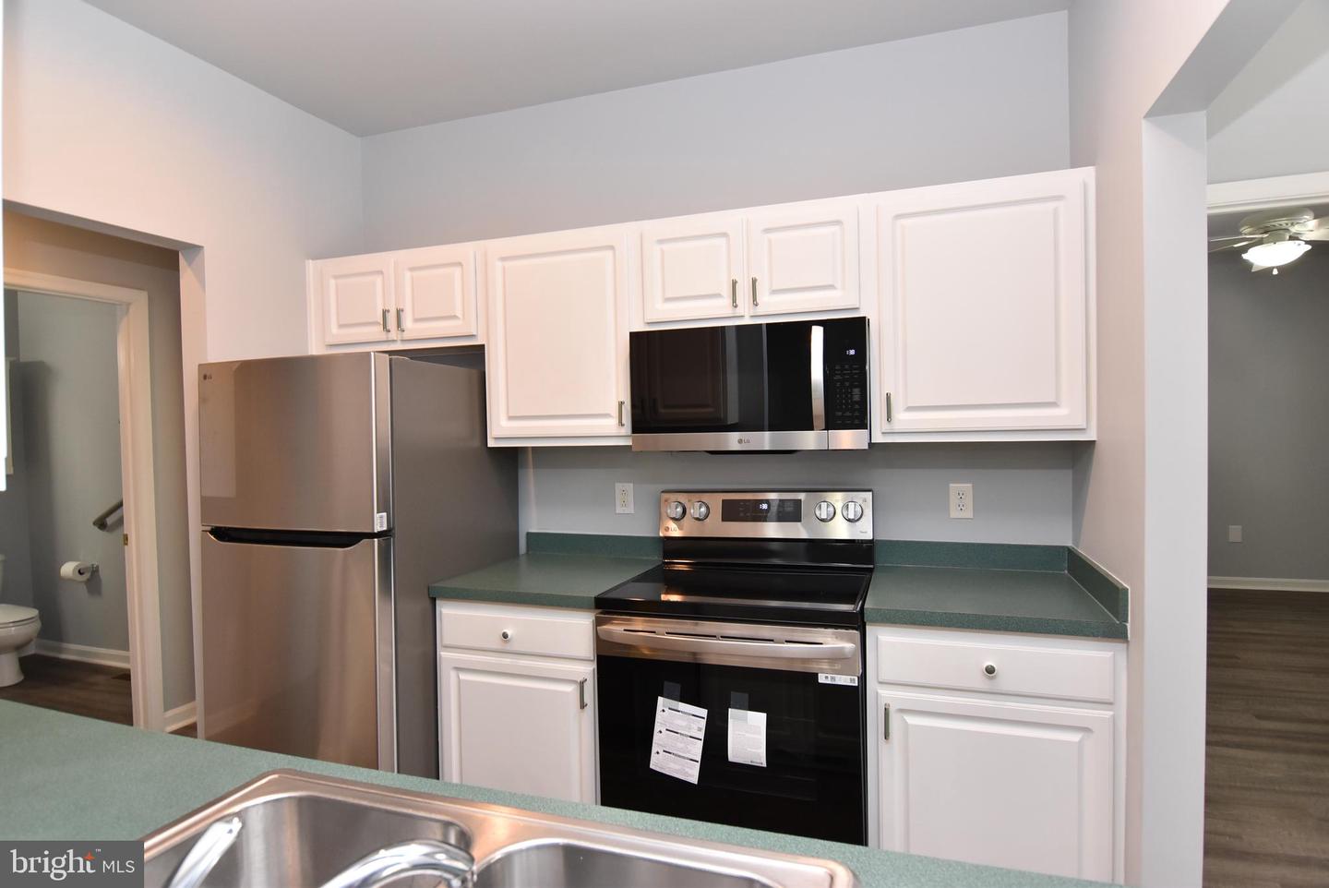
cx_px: 664
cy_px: 444
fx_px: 665
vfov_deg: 67.5
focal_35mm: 18
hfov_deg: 90.0
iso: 800
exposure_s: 1/50
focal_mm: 12
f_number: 5.6
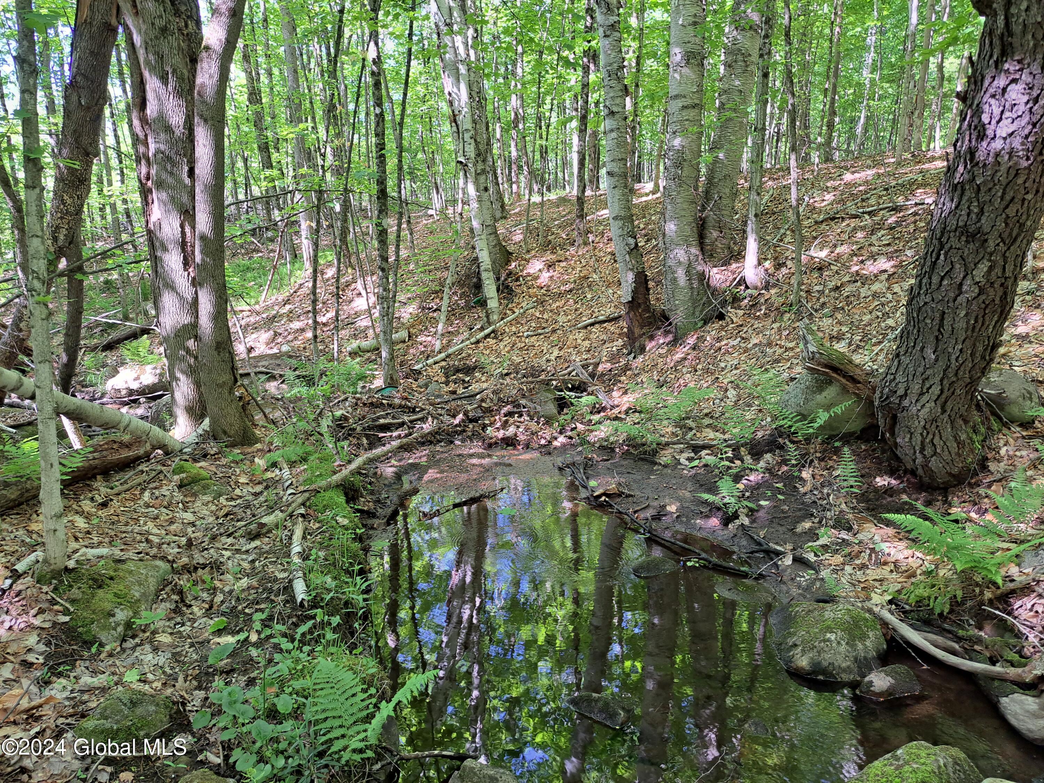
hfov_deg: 71.6
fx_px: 724
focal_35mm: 24
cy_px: 392
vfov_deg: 56.8
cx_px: 522
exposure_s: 1/60
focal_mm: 5.23
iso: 50
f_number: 1.8
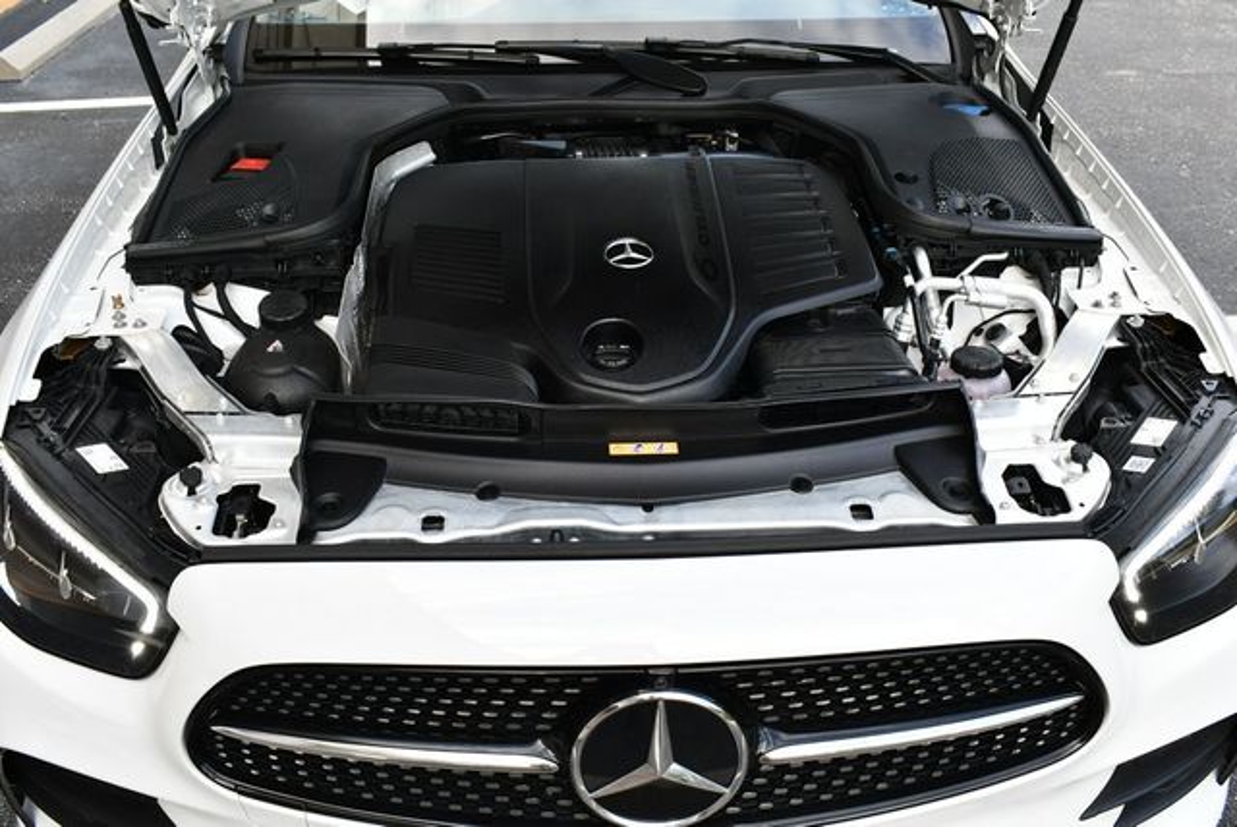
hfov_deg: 53.1
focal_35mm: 36
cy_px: 414
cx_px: 618
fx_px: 1238
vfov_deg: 36.9
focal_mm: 18
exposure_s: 1/250
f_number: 5.6
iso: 320
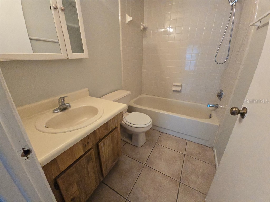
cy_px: 101
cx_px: 135
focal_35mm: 13
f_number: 2.2
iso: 640
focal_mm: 2.2
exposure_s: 1/60
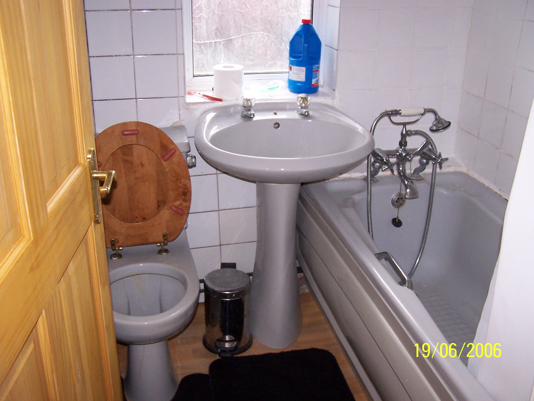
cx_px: 267
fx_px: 586
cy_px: 200
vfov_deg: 37.7
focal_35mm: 38
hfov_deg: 49.0
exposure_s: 1/60
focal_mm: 6.3
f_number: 2.8
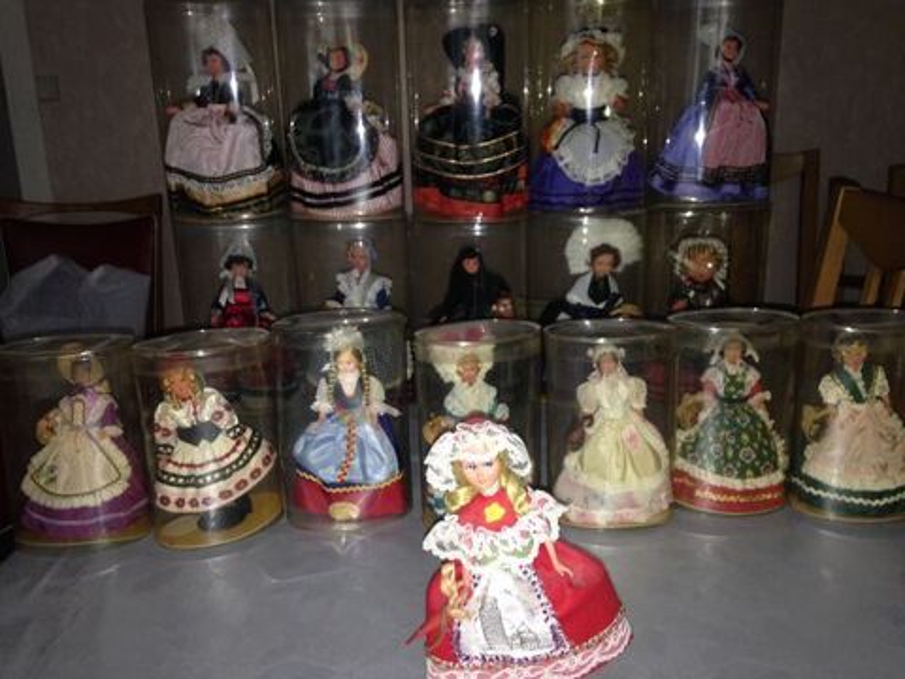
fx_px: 863
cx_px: 452
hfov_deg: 55.4
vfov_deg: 42.9
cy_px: 340
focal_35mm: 33
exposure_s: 1/16
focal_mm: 4.12
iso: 125
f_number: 2.4
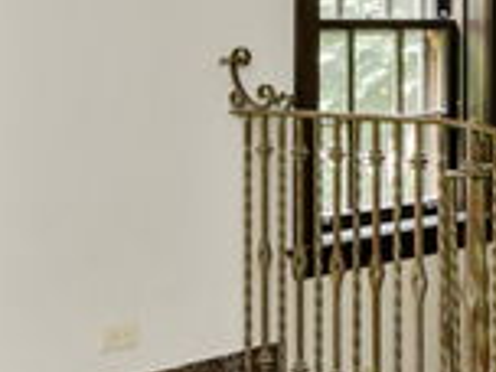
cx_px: 437
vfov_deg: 17.9
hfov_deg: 23.3
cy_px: 95
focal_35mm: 82
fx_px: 1175
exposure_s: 1/3
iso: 250
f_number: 9
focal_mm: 18
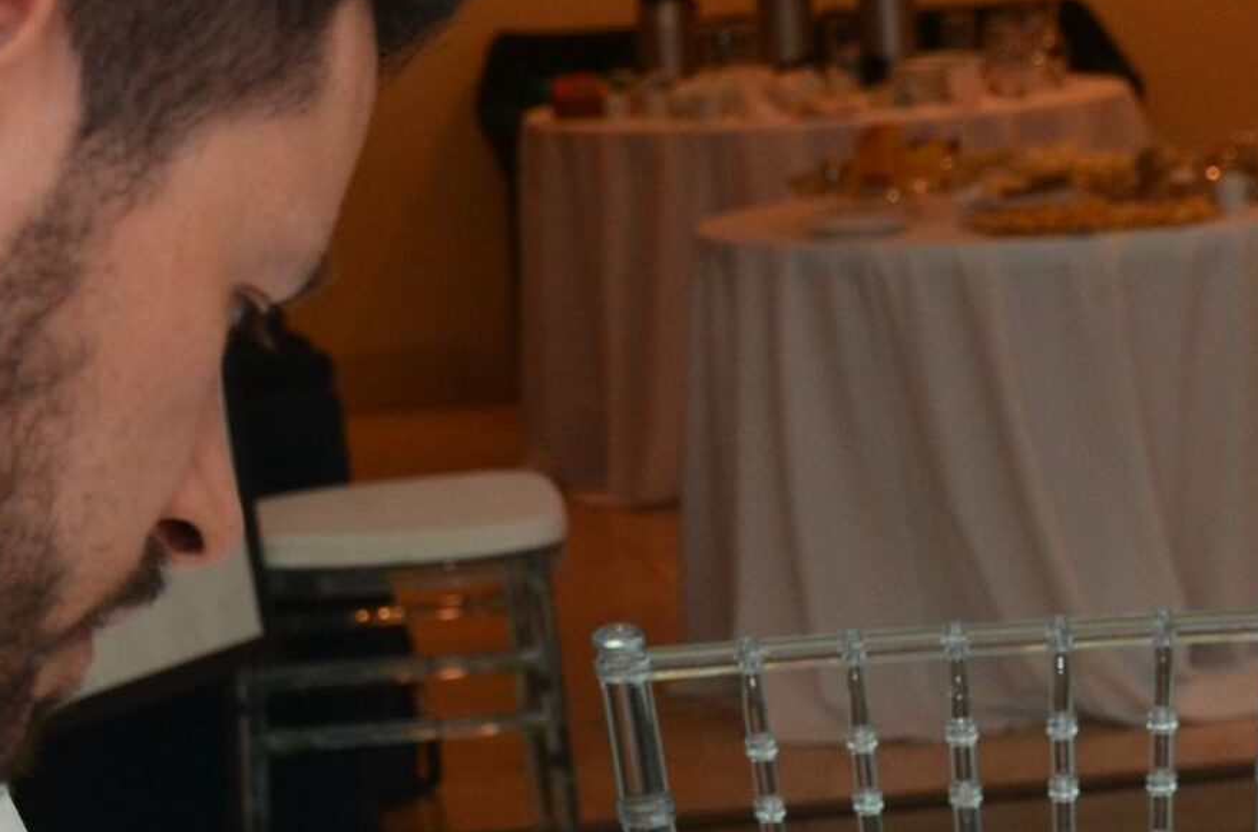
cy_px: 1109
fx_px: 4881
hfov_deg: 14.6
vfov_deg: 9.6
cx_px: 906
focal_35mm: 140
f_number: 6.3
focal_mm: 32
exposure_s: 1/60
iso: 640
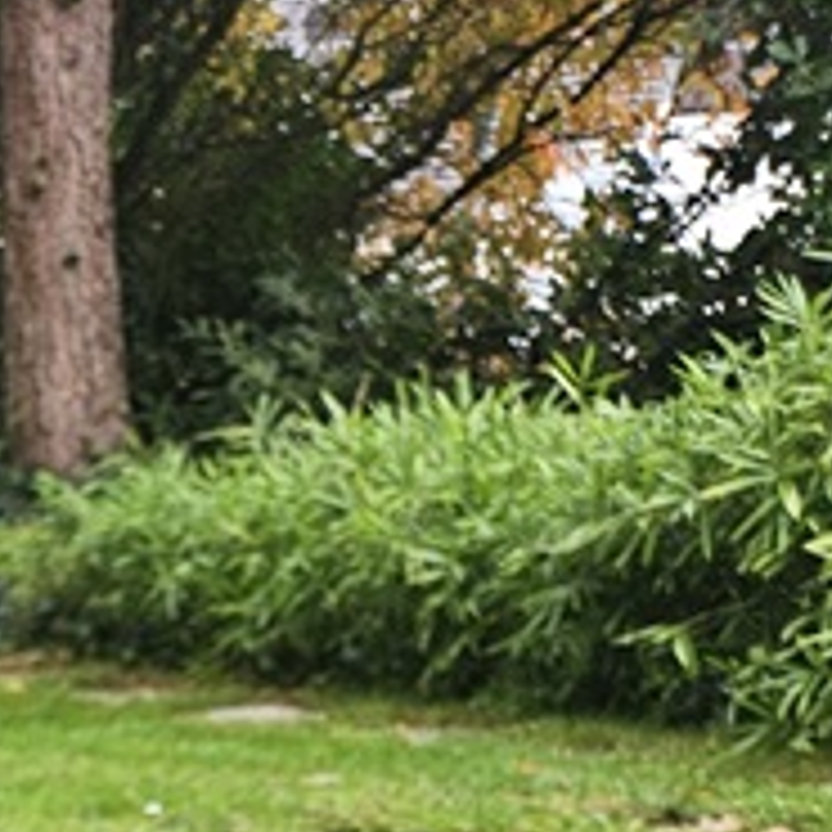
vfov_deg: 15.3
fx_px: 2692
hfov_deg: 13.8
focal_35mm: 99
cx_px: -1003
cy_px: 1477
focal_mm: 5.4
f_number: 1.8
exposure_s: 1/100
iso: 80
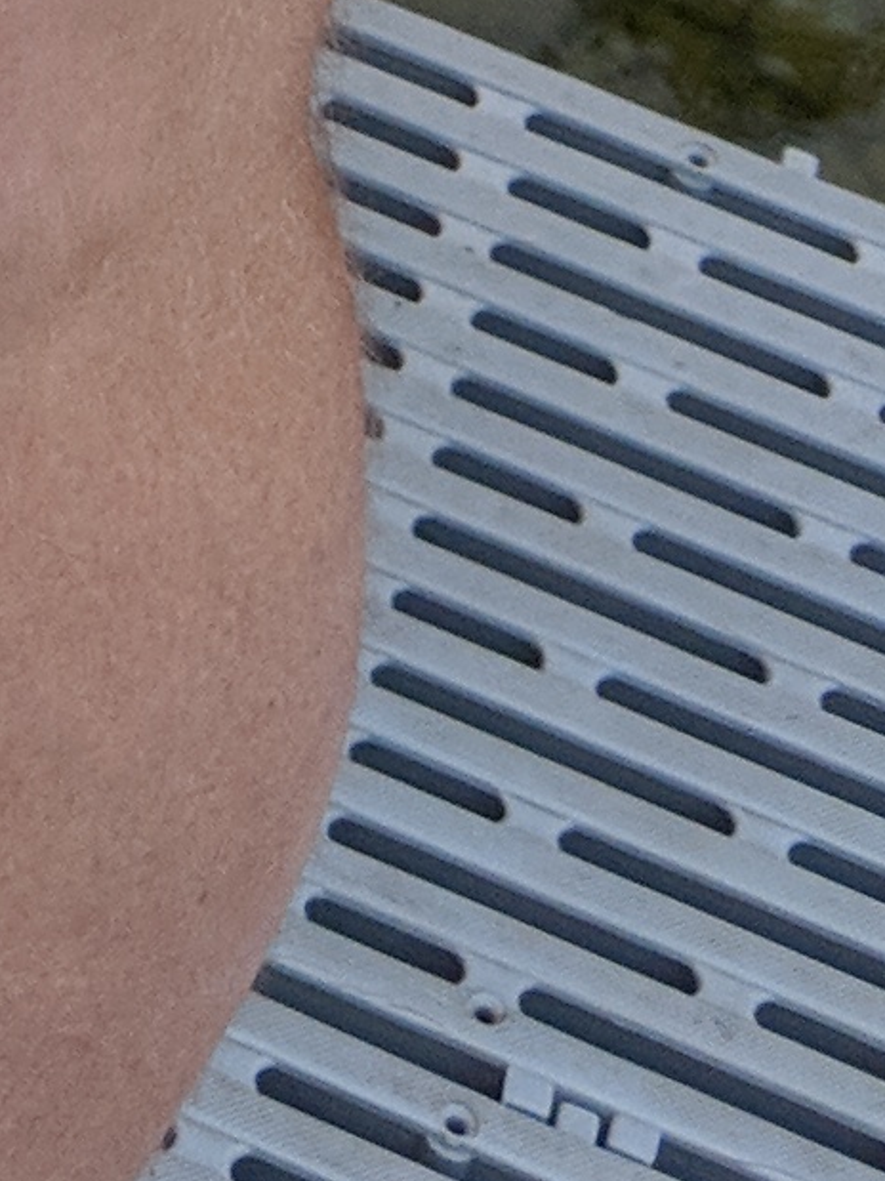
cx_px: -736
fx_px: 6002
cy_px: -2286
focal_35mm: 176
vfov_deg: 9.2
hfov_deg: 8.1
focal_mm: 4.44
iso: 116
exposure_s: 1/120
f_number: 1.8
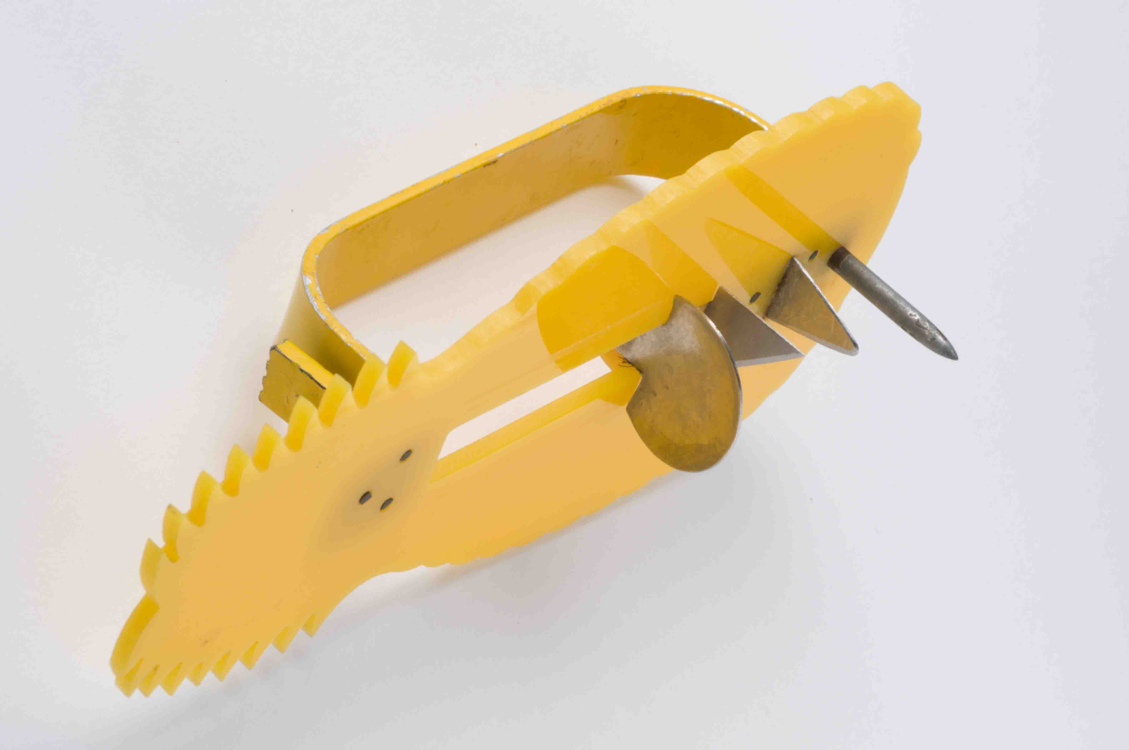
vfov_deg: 15.2
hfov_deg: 22.6
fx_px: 2819
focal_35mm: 90
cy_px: 375
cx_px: 564
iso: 200
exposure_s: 1/8
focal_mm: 60
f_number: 32
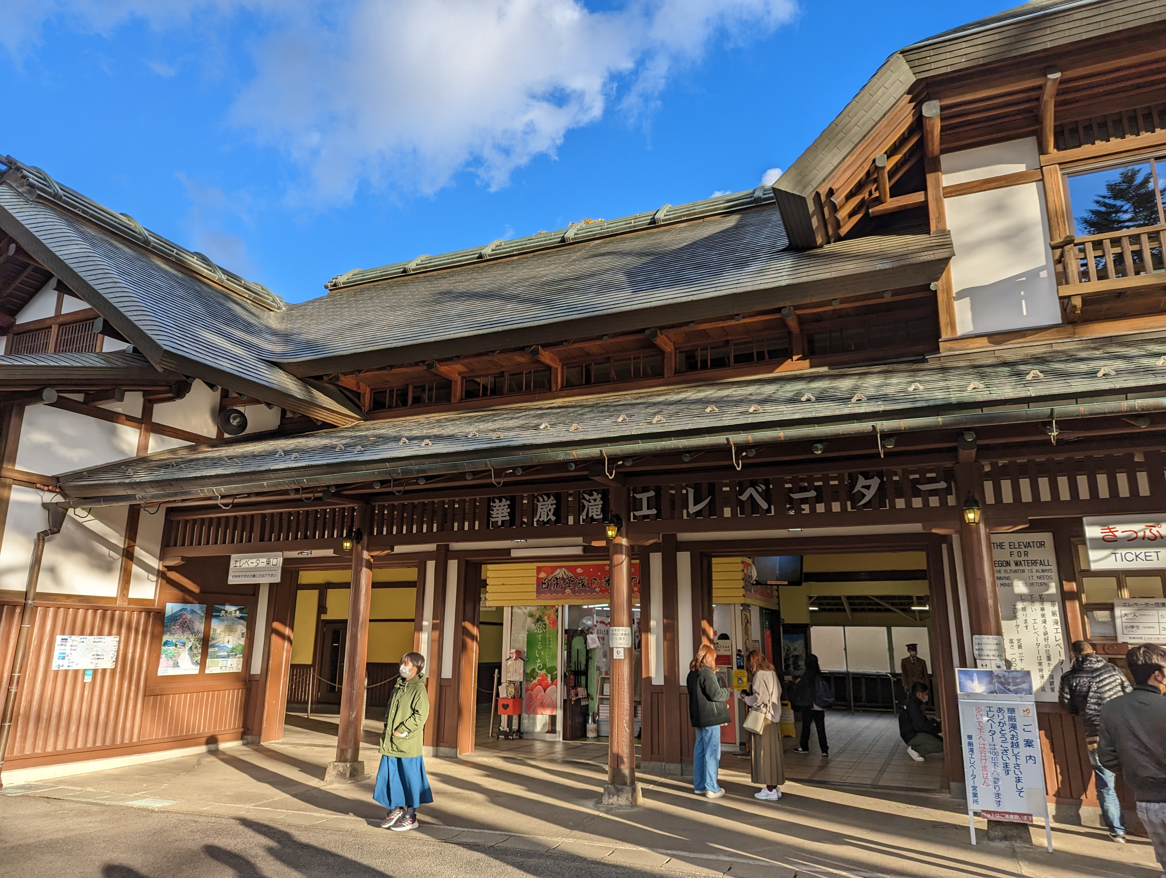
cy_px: 439
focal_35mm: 24
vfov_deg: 56.9
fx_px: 810
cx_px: 583
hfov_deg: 71.5
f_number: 1.85
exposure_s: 1/803
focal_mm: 6.81
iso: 45
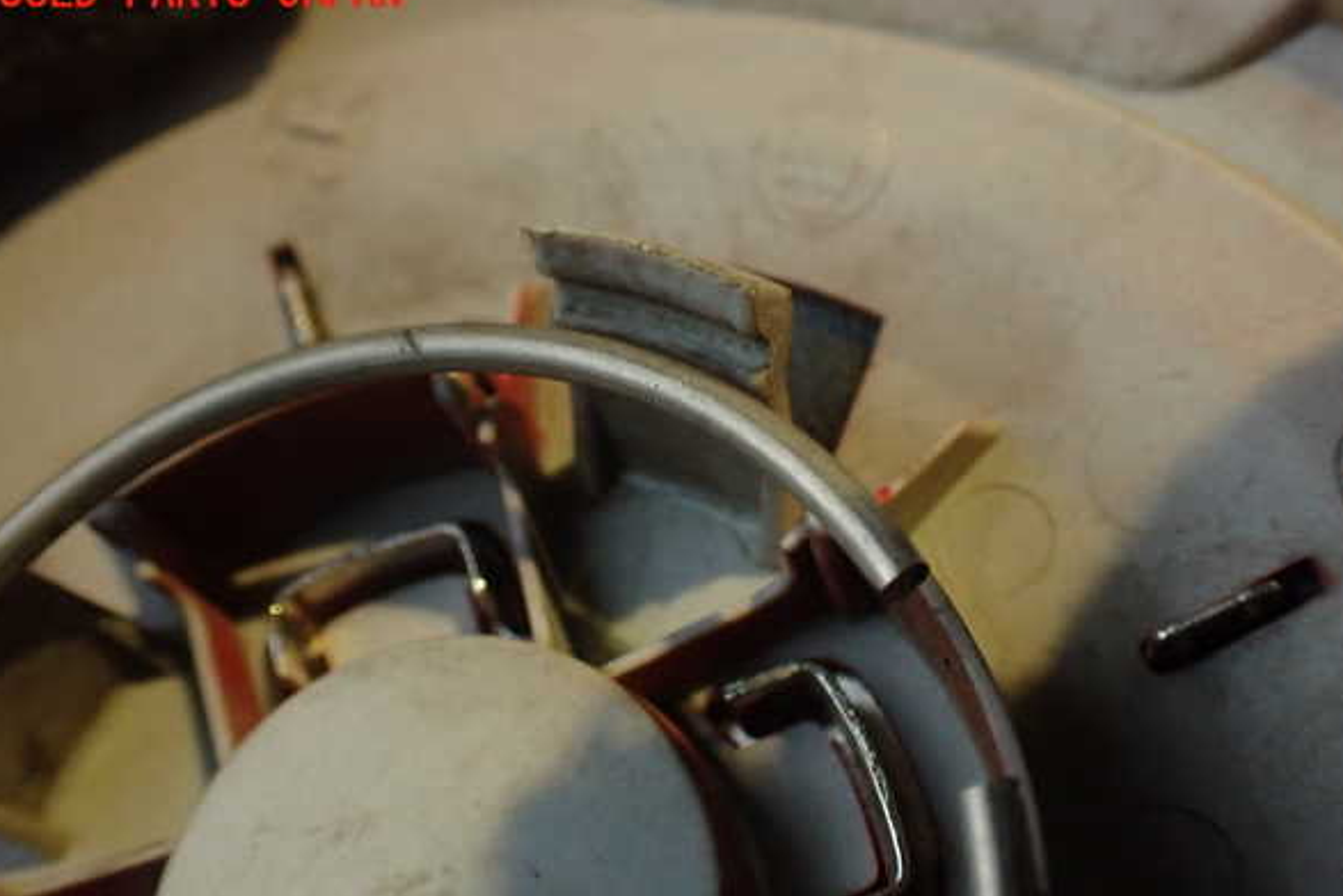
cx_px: 673
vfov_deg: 38.9
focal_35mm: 34
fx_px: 1269
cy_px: 478
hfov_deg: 55.8
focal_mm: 5.79
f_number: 2.4
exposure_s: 1/30
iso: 500
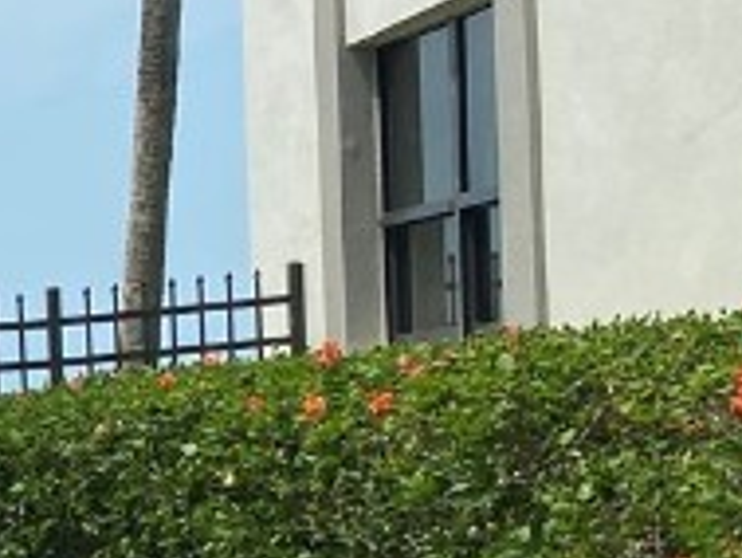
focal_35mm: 141
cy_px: 774
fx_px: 3024
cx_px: -1241
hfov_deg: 10.9
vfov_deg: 10.3
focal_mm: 4.25
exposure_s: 1/3731
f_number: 1.8
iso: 32
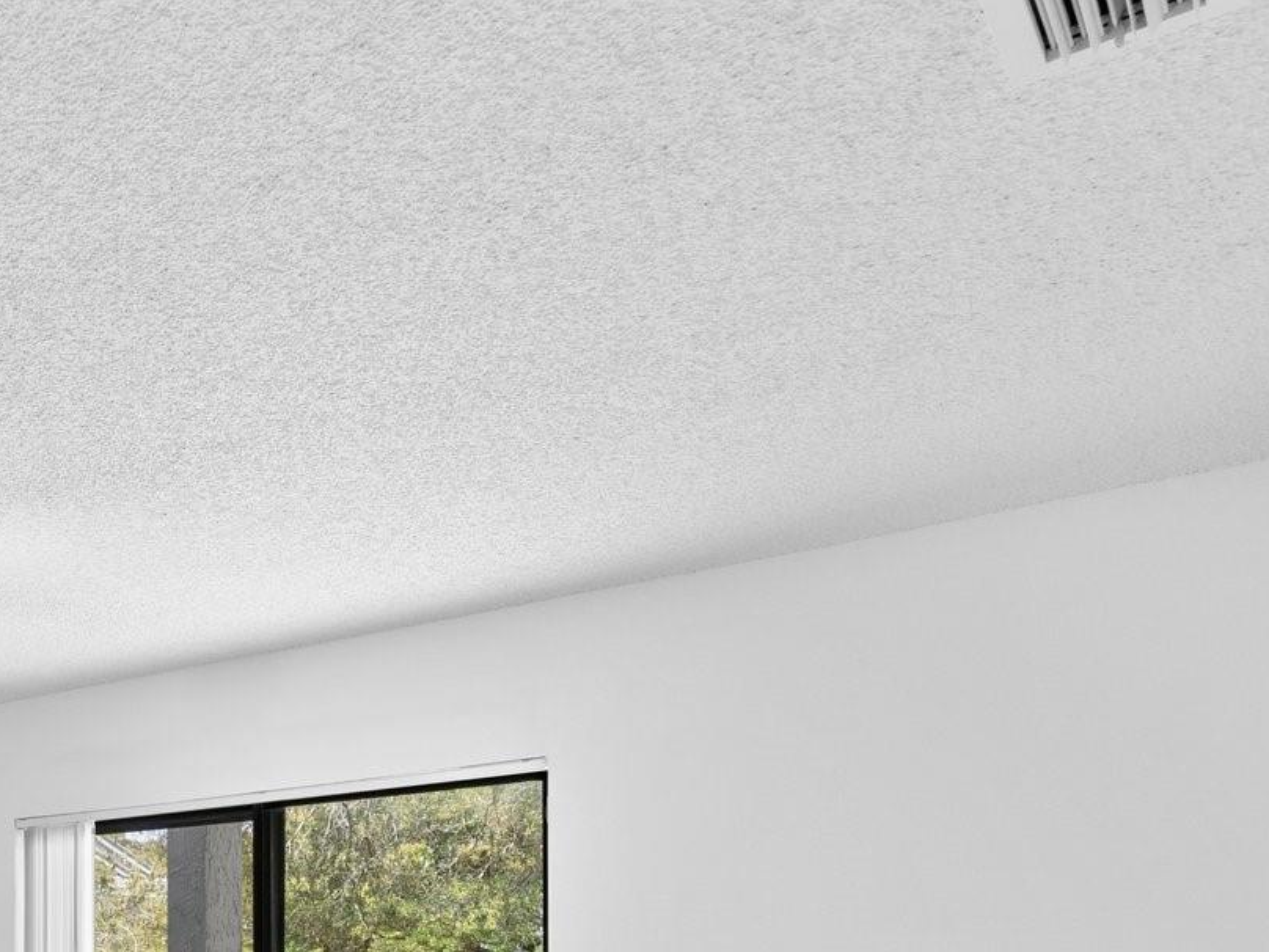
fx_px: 1430
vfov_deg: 32.8
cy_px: 1020
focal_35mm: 39
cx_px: -259
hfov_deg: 36.6
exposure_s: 1/6
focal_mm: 16
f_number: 8
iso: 500
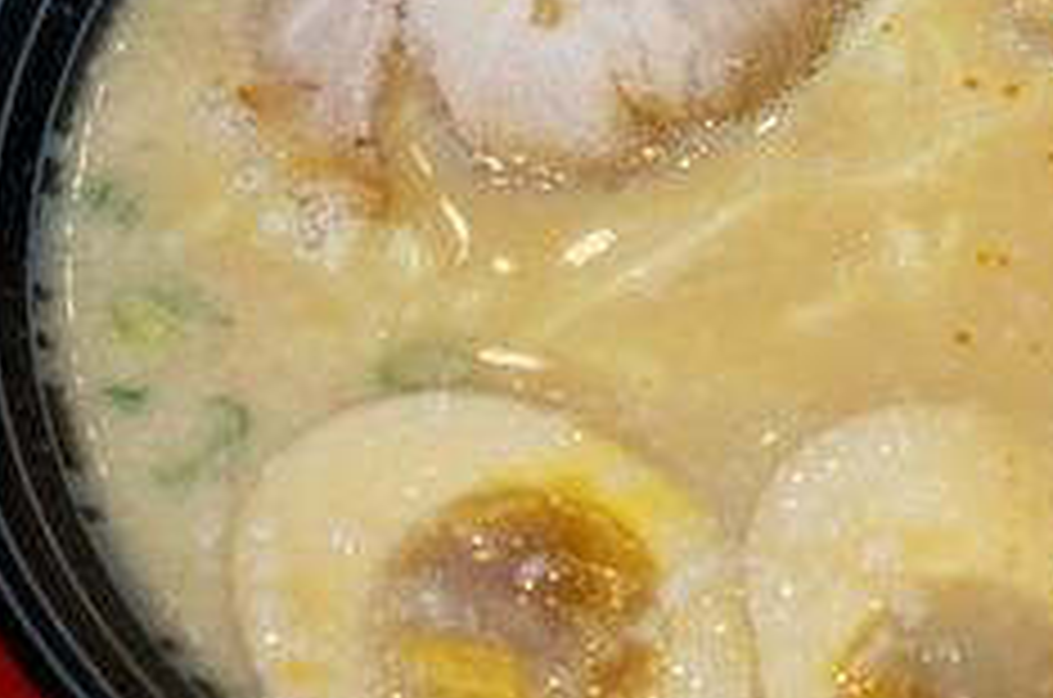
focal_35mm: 82
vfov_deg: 16.6
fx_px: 2394
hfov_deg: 24.3
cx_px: 904
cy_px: 250
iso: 500
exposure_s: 1/60
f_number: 4
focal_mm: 20
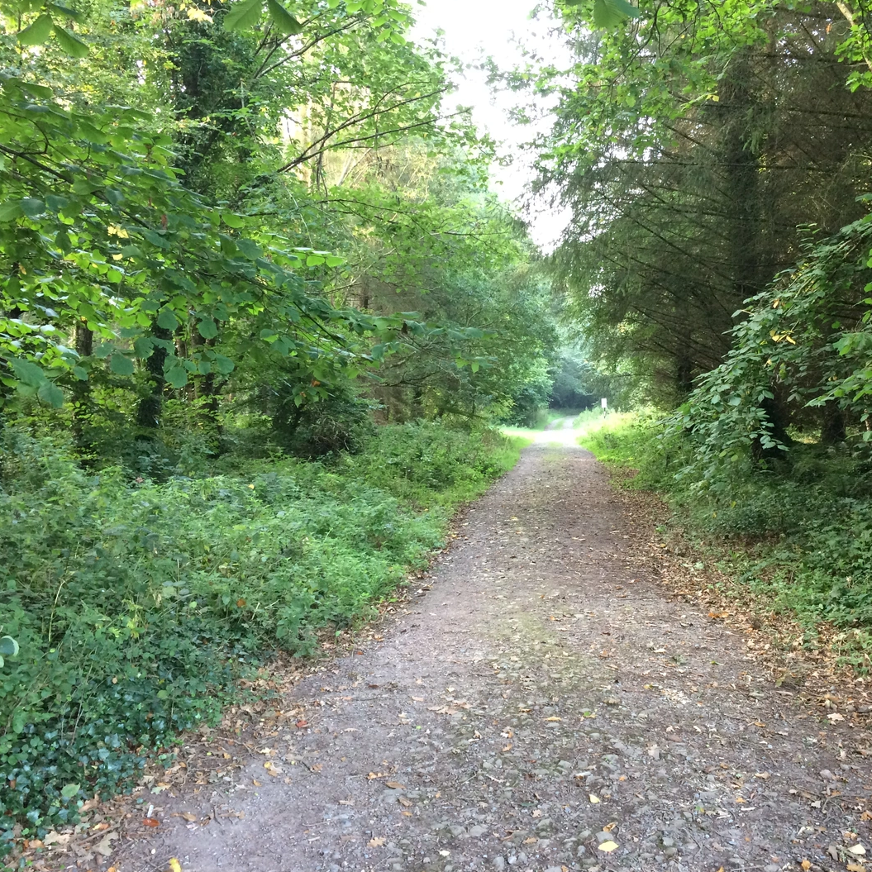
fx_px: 997
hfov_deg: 46.7
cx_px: 553
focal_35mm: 35
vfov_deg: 47.2
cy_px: 433
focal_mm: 4.15
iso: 160
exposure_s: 1/33
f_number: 2.2
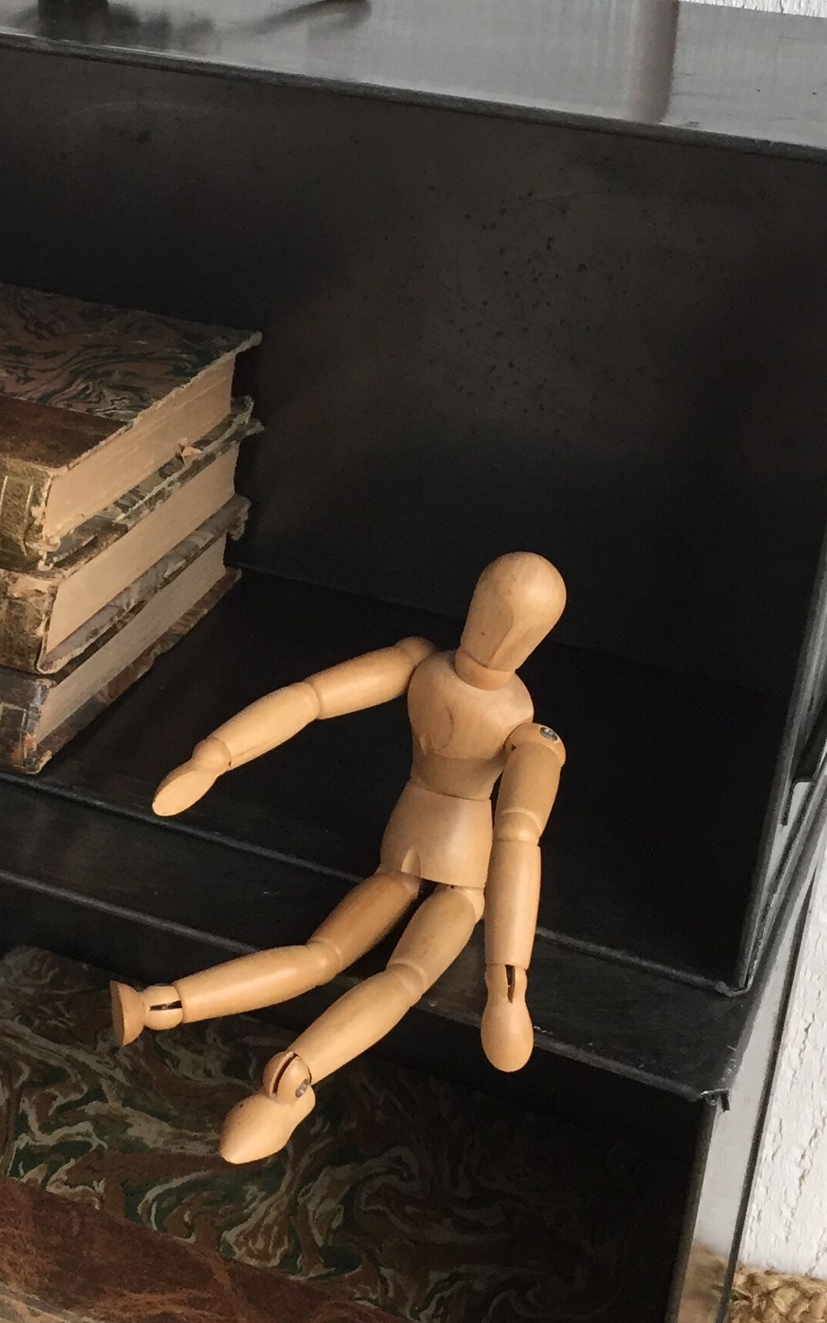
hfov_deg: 22.0
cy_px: 521
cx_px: 131
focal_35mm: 58
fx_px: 2092
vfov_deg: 35.0
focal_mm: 4.15
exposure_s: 1/33
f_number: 2.2
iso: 50
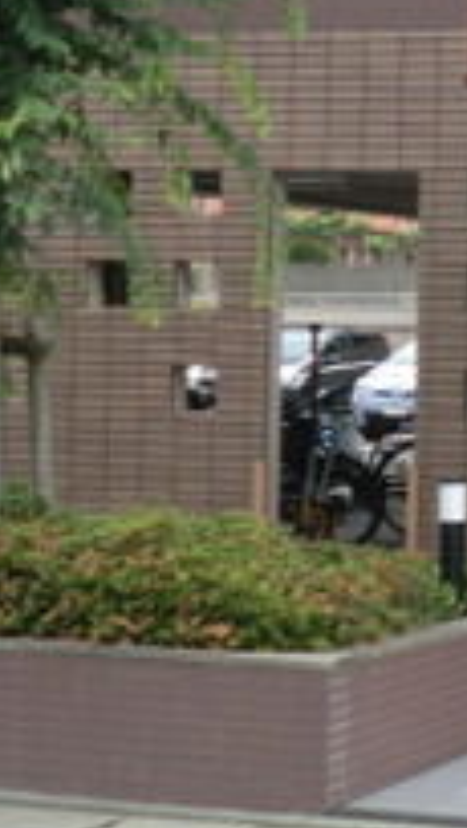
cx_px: 889
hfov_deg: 9.4
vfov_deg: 17.5
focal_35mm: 122
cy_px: 239
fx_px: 2681
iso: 50
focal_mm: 6.9
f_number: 3.9
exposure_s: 1/160
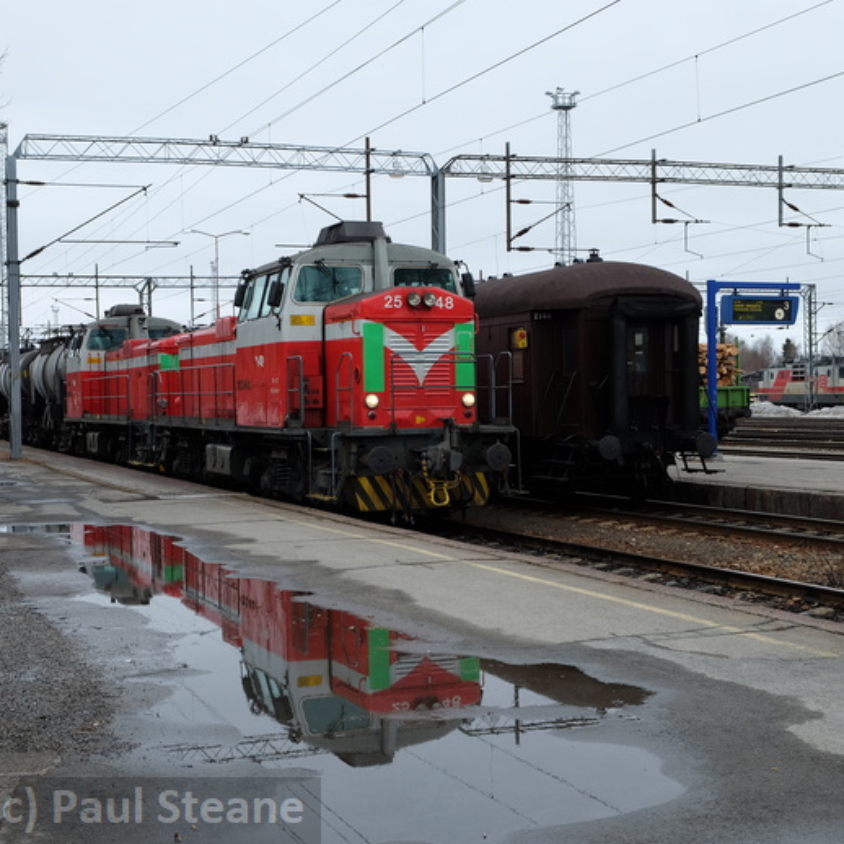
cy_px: 420
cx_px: 398
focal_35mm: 52
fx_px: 1434
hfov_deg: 32.8
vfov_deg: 32.8
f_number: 5.6
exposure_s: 1/160
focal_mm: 26.5
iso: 200
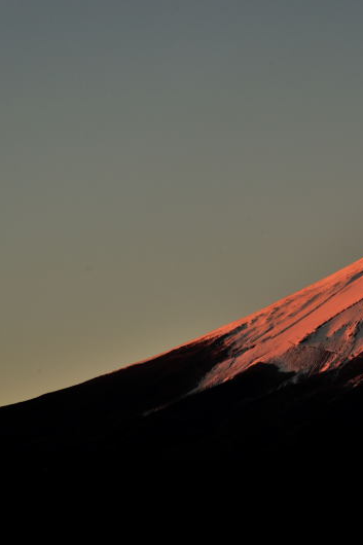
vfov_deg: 11.4
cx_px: 311
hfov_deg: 7.6
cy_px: 272
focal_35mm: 181
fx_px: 2739
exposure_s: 1/60
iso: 200
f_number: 11
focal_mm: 120
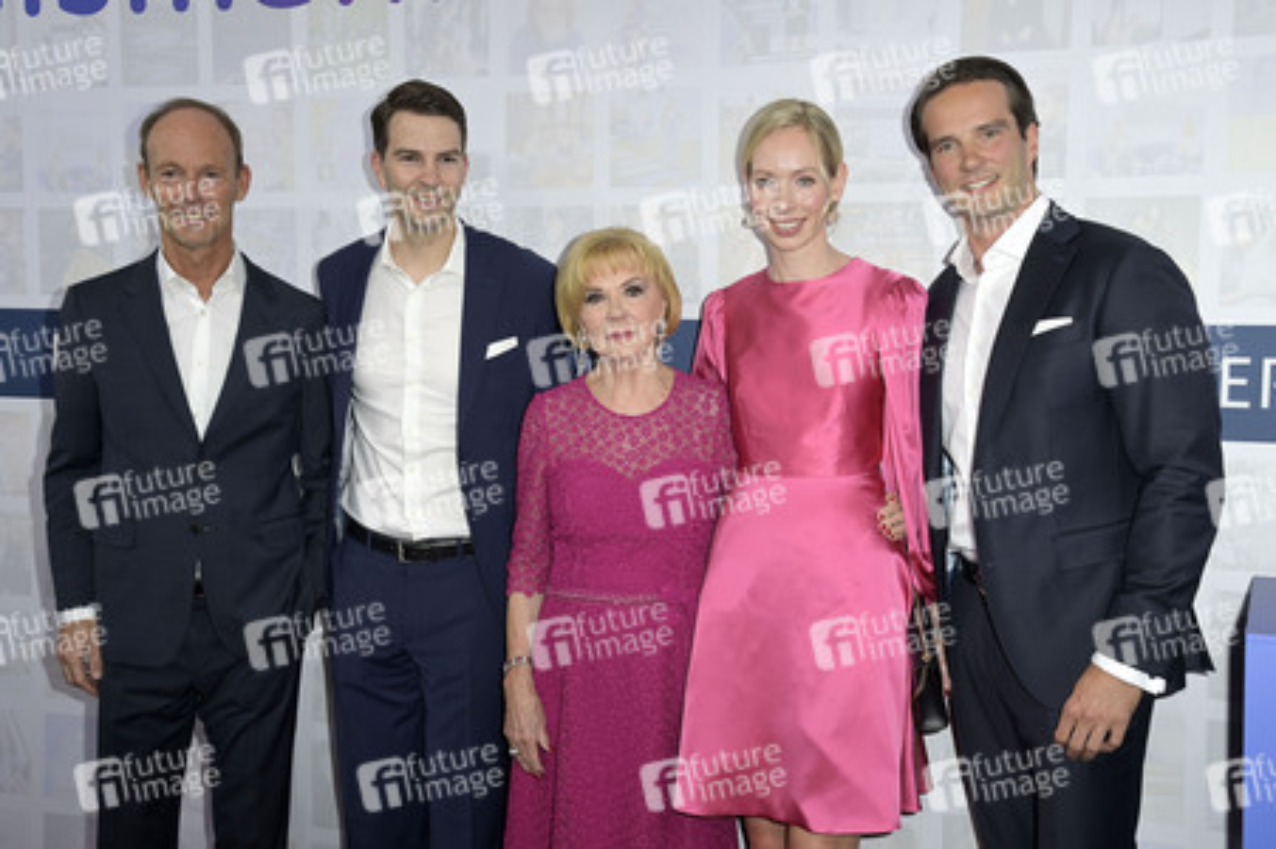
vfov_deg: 30.5
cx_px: 638
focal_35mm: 44
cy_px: 424
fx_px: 1558
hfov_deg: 44.5
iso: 400
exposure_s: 1/250
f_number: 7.1
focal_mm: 44
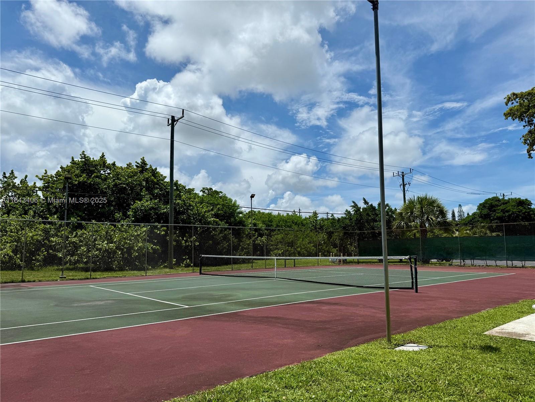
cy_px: 201
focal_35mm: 24
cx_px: 268
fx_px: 371
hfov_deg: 71.6
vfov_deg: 56.8
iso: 80
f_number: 1.78
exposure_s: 1/11905
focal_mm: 6.76
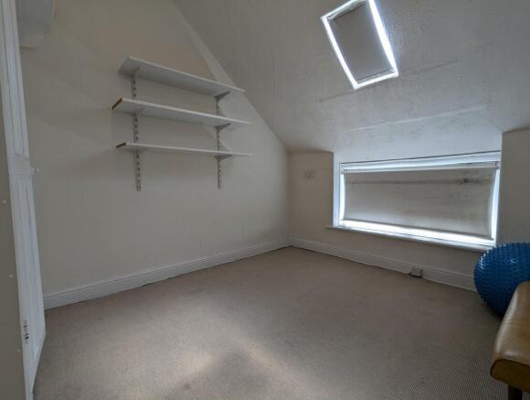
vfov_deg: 78.3
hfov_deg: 94.4
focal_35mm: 16
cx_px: 265
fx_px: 245
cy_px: 200
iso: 60
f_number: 2.2
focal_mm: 2.35
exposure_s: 1/126
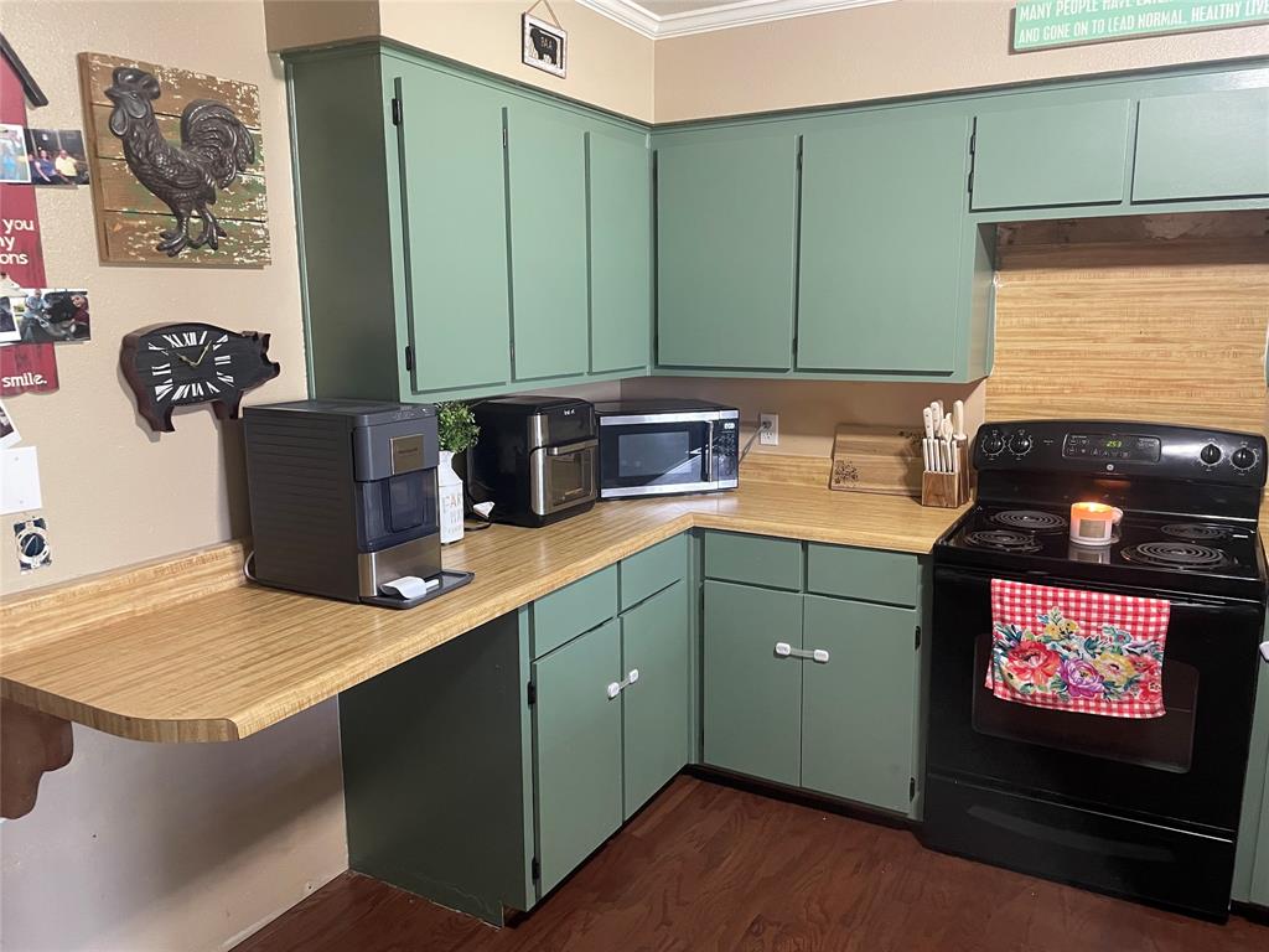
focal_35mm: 26
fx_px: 953
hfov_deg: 67.3
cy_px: 476
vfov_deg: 53.1
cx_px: 634
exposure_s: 1/60
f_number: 1.6
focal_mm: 4.2
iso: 500
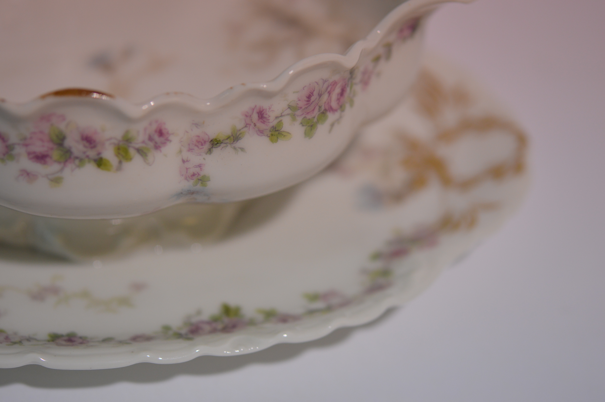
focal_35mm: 90
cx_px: 302
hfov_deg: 22.6
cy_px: 201
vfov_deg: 15.2
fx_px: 1511
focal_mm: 60
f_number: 3.2
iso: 400
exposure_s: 1/160
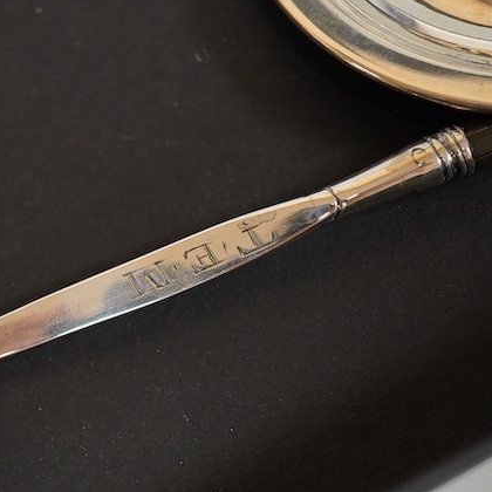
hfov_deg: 20.4
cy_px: 283
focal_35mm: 82
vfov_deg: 21.1
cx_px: -2
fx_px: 1319
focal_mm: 30
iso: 1250
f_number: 3.5
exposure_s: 1/160
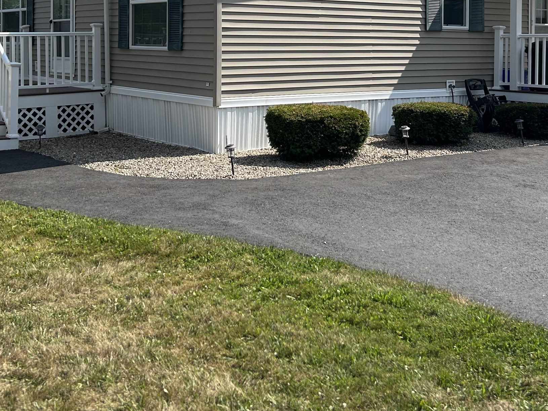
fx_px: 776
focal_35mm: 49
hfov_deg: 38.9
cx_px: 280
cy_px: 36
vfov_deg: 28.5
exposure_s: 1/4831
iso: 50
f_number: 1.5
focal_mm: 5.7
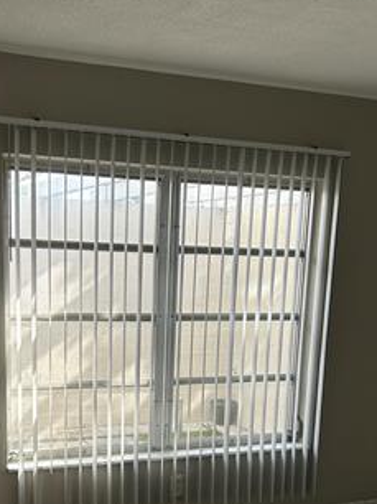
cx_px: 168
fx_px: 742
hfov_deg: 28.5
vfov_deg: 36.0
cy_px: 417
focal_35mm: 51
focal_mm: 5.7
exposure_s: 1/244
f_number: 1.5
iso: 40
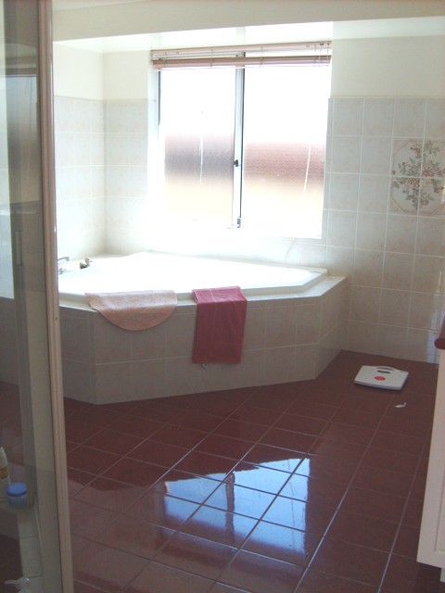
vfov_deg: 52.6
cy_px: 296
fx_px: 600
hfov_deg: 40.7
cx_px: 222
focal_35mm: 35
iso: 50
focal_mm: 5.8
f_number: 2.8
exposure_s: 1/180
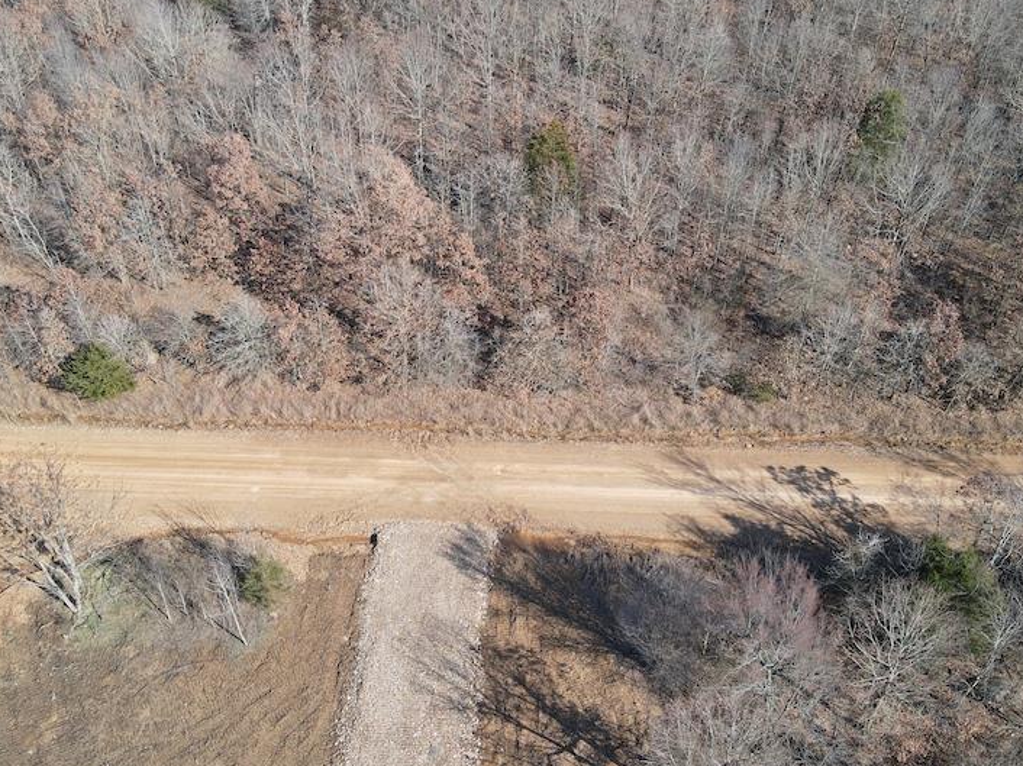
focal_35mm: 34
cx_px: 512
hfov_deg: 54.0
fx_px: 1004
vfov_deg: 41.7
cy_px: 417
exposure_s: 1/15
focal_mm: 4.5
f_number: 2.8
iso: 100
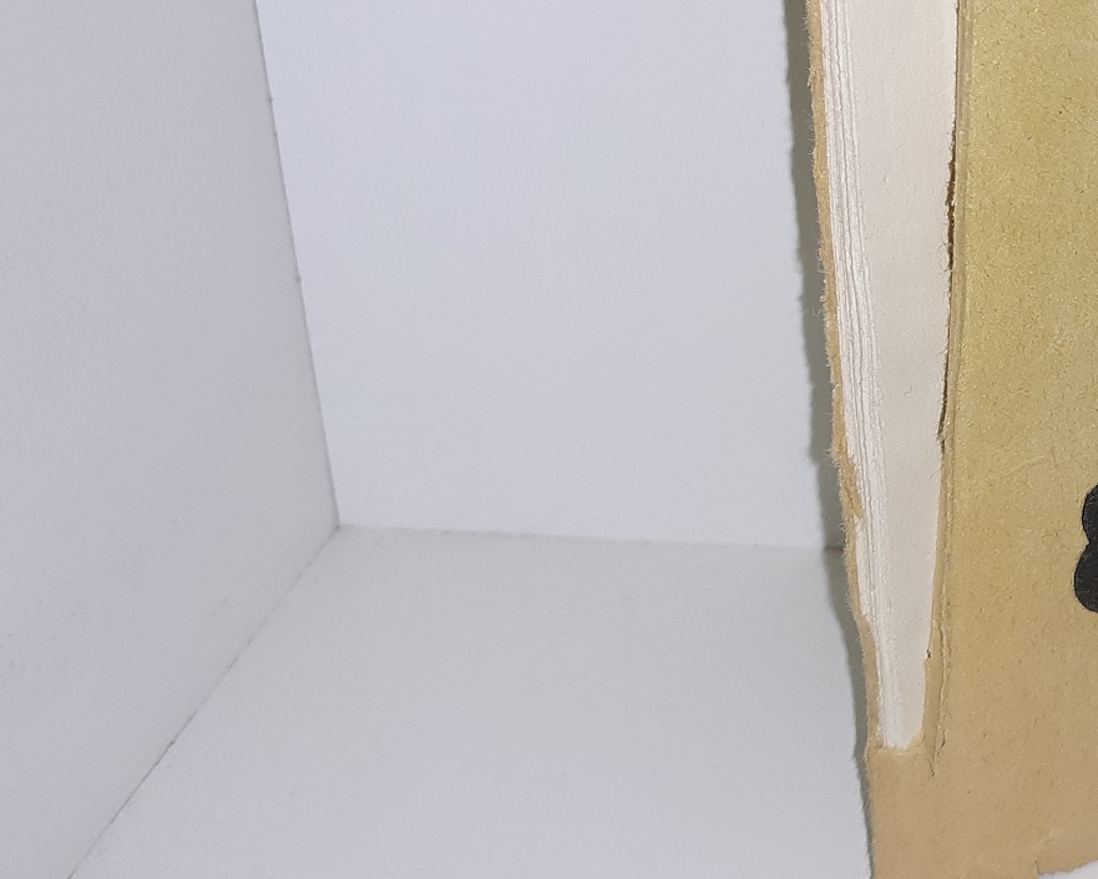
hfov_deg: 26.8
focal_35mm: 64
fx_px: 2080
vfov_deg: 23.2
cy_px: 91
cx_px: 1250
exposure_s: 1/207
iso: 40
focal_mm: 3.7
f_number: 1.7
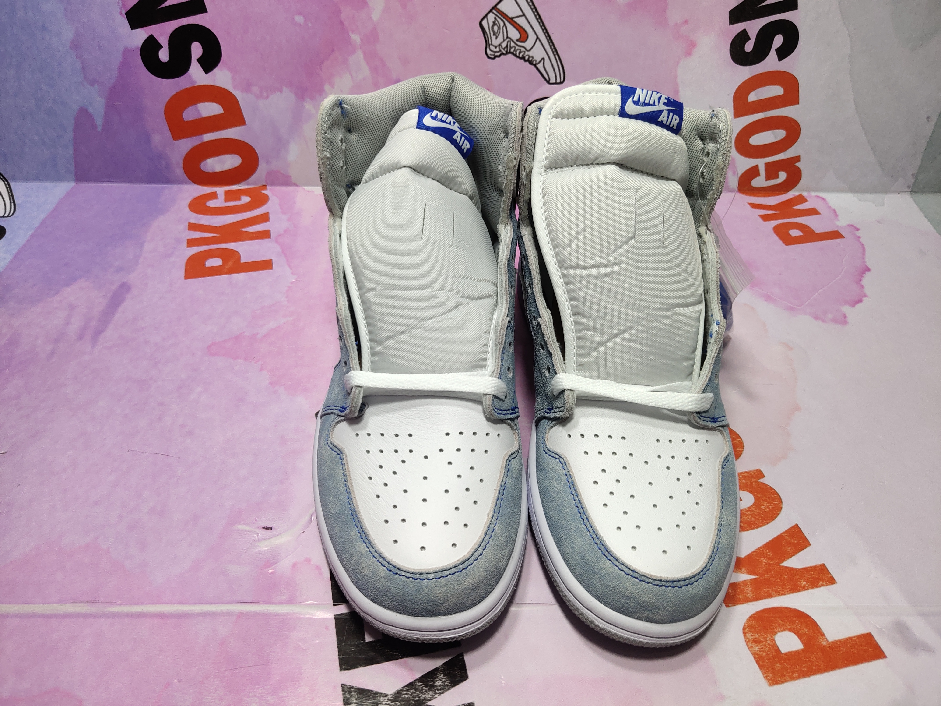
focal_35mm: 30
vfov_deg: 46.8
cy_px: 353
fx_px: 816
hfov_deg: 60.0
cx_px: 470
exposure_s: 1/100
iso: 72
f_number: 1.79
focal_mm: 4.35
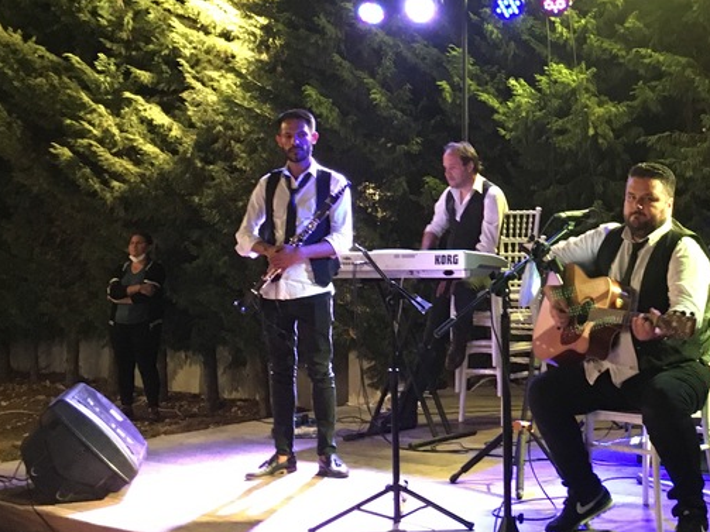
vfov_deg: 24.5
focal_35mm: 59
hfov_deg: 31.3
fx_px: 1210
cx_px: 625
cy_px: 124
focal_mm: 4.15
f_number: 2.2
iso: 250
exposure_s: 1/17
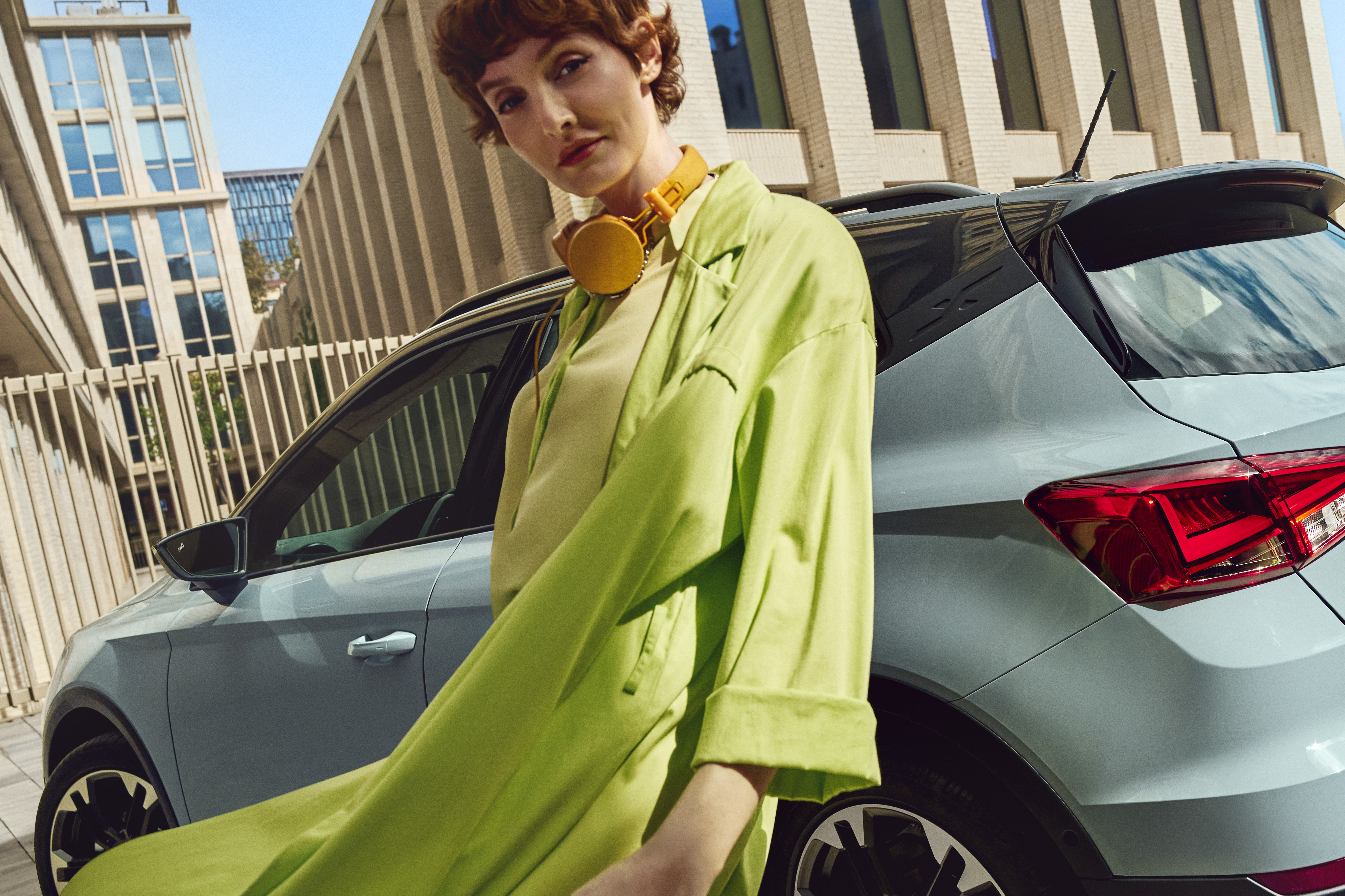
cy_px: 462
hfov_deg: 57.6
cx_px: 853
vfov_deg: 40.9
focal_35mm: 32
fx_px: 1203
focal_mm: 16.1
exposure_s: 1/5000
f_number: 3.5
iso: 800
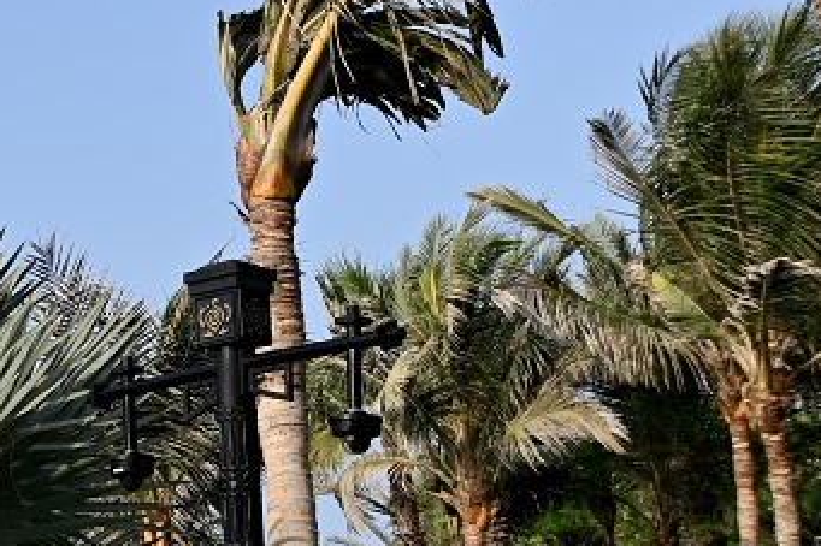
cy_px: 403
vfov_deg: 13.0
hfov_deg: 18.1
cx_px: -268
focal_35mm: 105
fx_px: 2393
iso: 100
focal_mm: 24
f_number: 6.3
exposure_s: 1/320
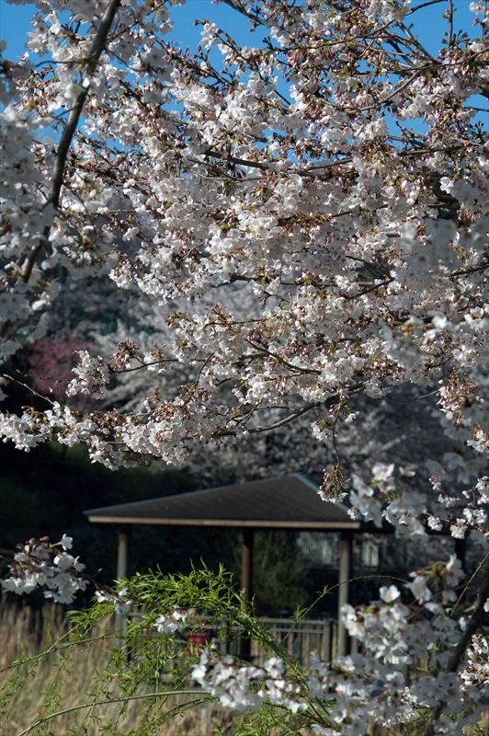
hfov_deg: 9.9
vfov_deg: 14.9
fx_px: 2816
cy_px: 368
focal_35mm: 138
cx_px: 244
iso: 400
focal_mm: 92
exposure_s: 1/1000
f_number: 8
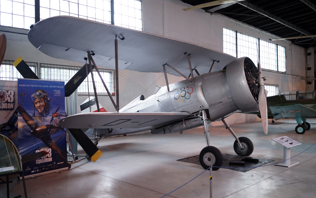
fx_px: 293
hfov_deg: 56.7
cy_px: 106
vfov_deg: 37.3
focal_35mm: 34
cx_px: 159
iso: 800
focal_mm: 22
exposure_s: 1/30
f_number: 4
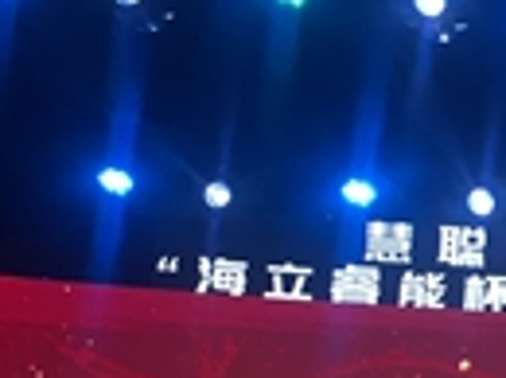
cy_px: 456
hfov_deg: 13.9
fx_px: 1955
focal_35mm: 134
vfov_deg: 10.8
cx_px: 751
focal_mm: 4.15
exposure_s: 1/33
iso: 40
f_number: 2.2
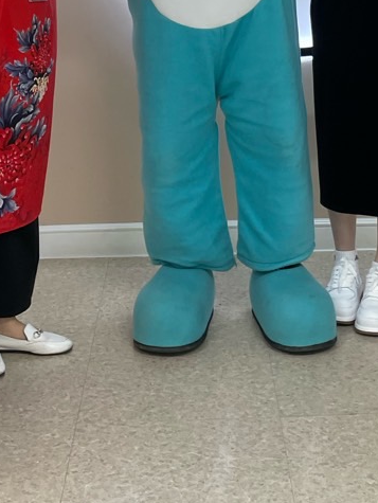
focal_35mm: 70
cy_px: -44
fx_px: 1018
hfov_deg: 21.0
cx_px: 256
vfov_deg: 25.8
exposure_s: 1/120
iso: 125
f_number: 1.6
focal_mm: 4.2
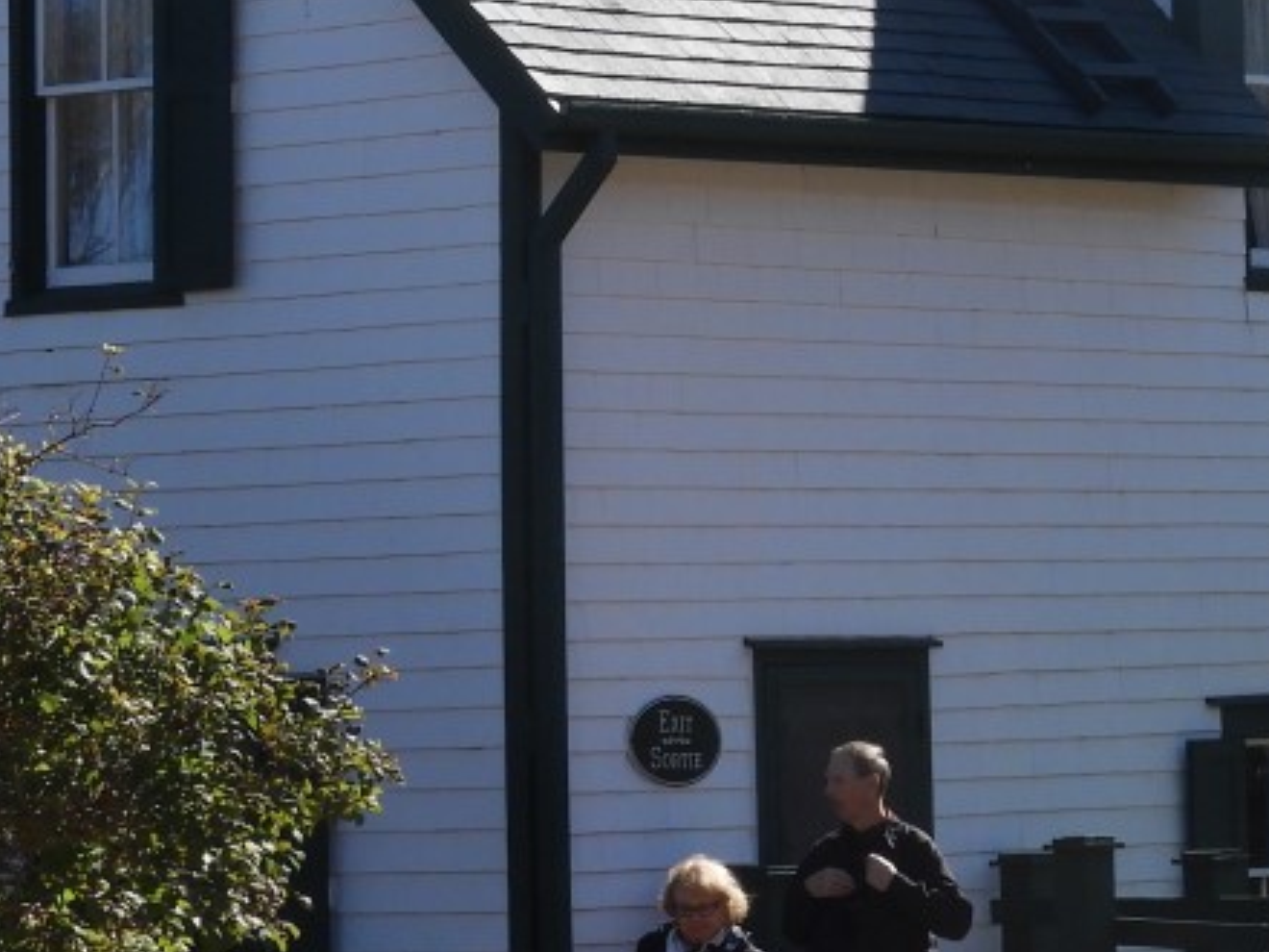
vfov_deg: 6.5
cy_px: 208
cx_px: 712
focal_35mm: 229
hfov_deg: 8.6
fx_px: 8395
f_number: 4.5
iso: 100
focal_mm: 12.5
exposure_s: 1/640
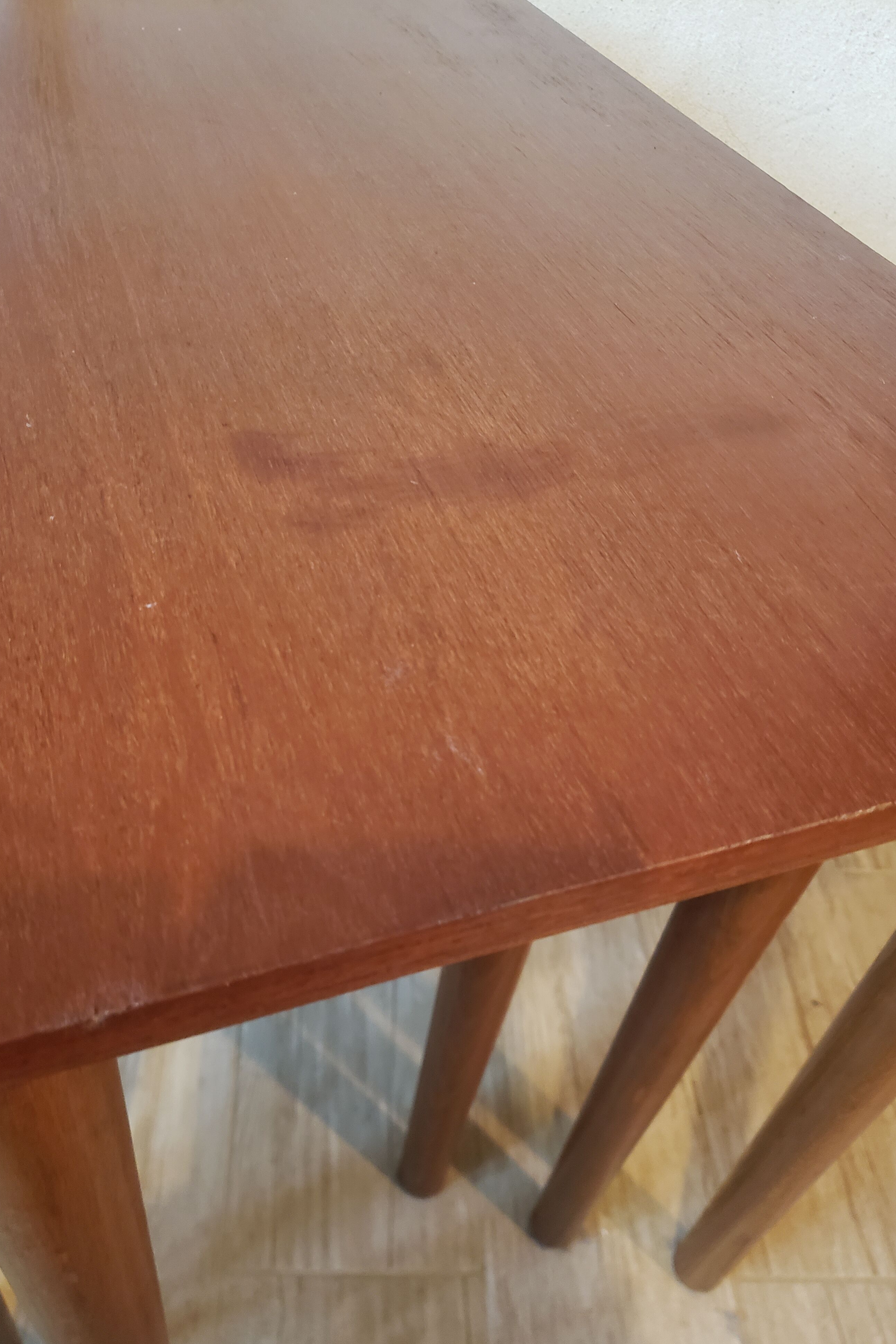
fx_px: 1045
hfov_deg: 46.3
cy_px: 694
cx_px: 396
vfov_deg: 65.5
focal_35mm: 28
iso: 250
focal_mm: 4.3
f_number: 1.5
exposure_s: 1/14
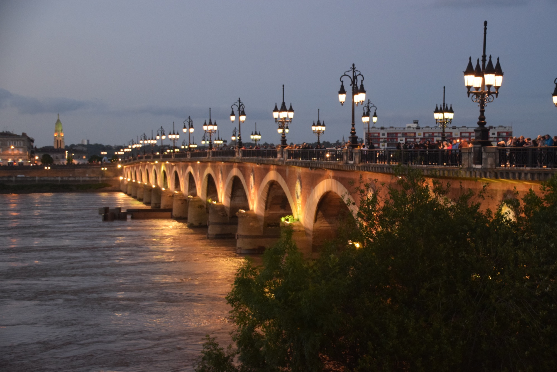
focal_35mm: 69
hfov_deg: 29.2
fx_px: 1067
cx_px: 278
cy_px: 186
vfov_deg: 19.7
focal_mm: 46
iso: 2500
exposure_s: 1/60
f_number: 4.8
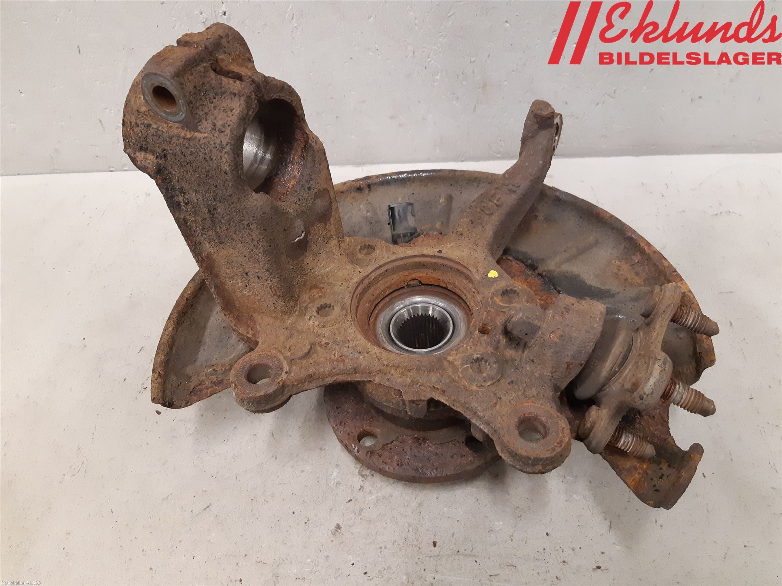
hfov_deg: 67.3
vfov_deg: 53.1
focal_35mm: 26
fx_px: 587
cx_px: 391
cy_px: 293
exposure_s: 1/50
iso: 250
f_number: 1.7
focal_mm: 3.93
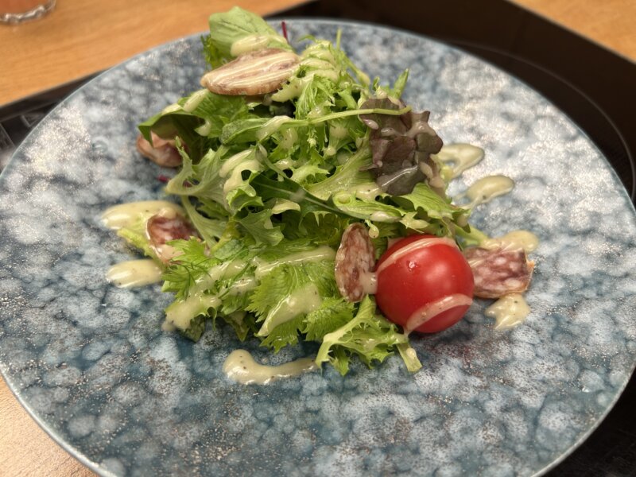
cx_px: 318
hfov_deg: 67.3
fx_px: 478
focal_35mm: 26
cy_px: 238
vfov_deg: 53.1
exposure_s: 1/100
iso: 125
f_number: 1.5
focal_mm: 5.7
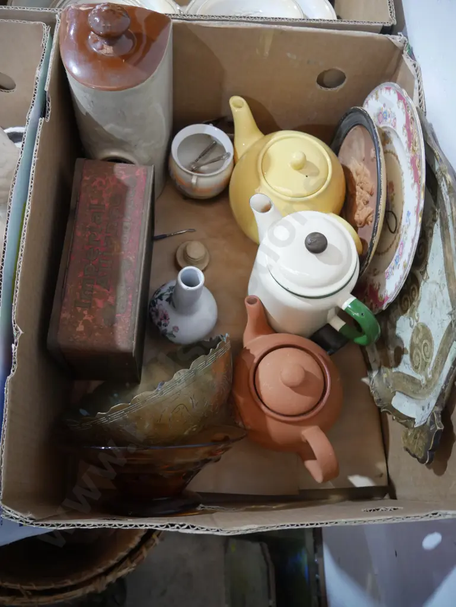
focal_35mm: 28
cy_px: 304
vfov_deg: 63.4
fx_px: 491
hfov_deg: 49.8
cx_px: 228
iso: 1600
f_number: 3.5
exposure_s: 1/60
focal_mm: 14
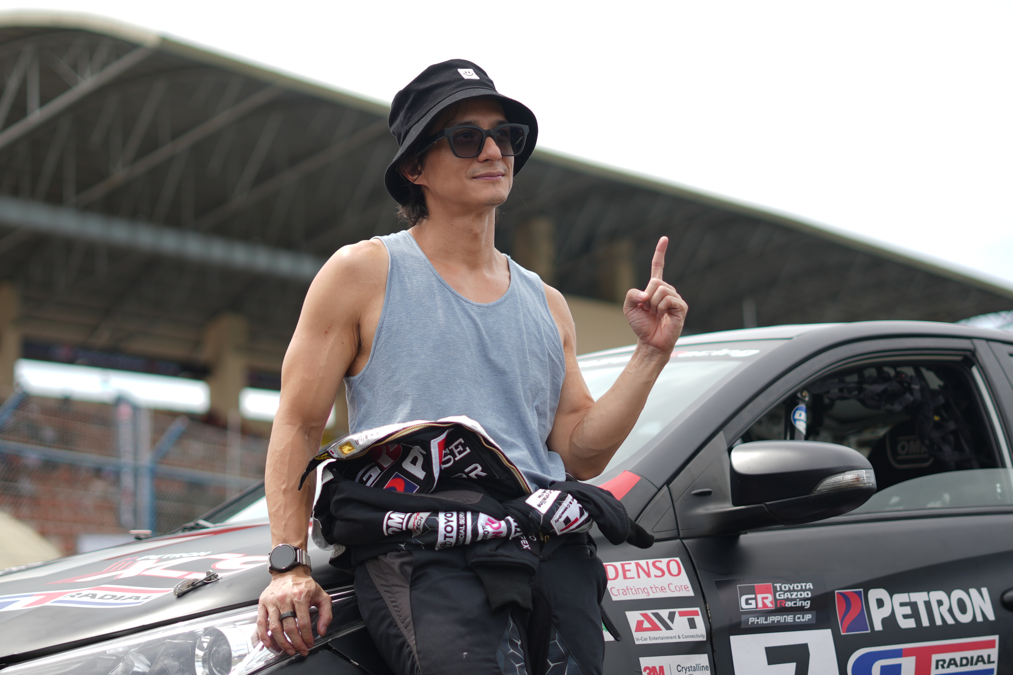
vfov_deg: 18.2
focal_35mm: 75
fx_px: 2110
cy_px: 338
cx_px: 506
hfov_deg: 27.0
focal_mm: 50
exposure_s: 1/1600
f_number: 1.8
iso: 64
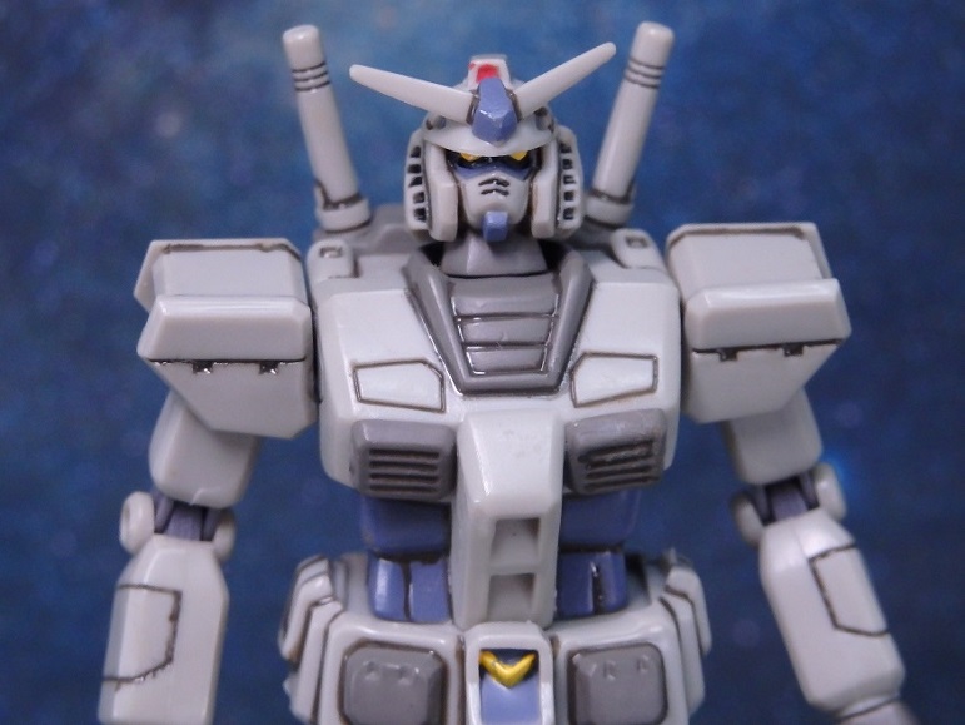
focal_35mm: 128
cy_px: 362
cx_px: 482
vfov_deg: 11.6
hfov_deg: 15.4
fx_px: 3570
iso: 640
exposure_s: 1/200
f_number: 5.3
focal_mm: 22.9
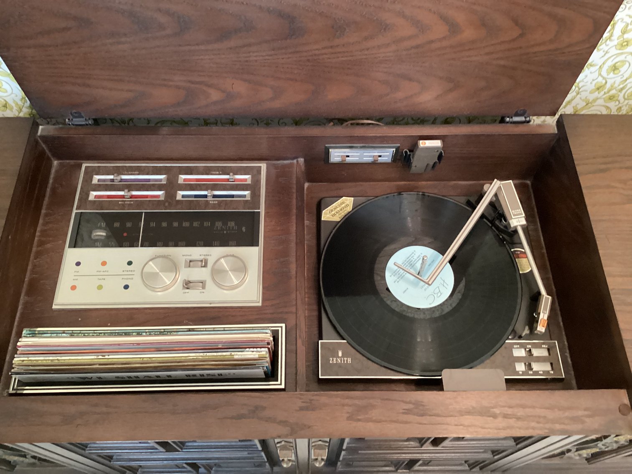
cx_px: 316
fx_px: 566
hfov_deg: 58.3
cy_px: 237
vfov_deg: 45.4
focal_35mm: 31
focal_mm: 3.3
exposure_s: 1/24
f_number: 2.4
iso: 640
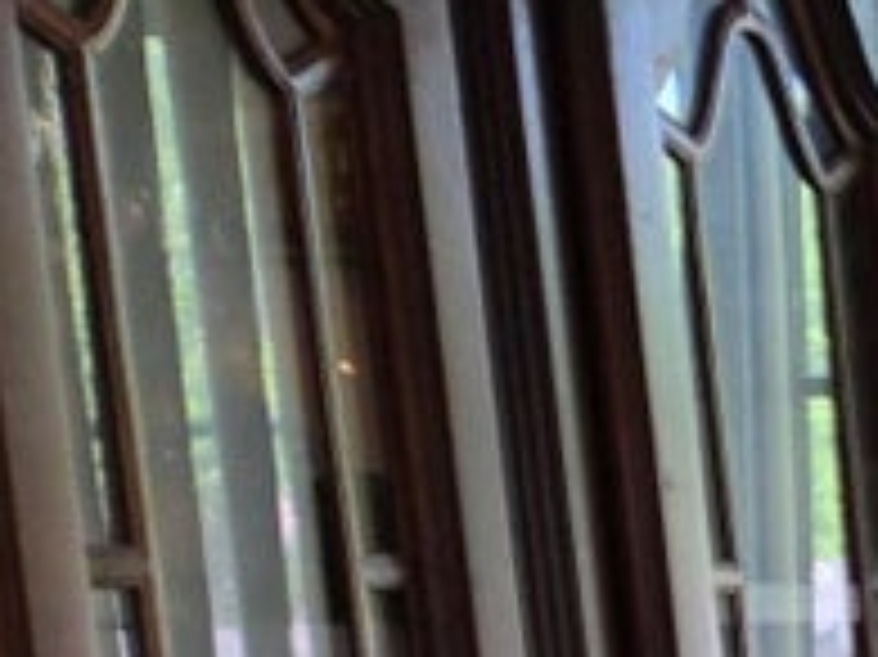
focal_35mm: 161
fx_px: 4081
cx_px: 2960
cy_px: 1350
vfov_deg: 8.7
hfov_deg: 8.9
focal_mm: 5.4
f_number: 1.8
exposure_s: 1/120
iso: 100
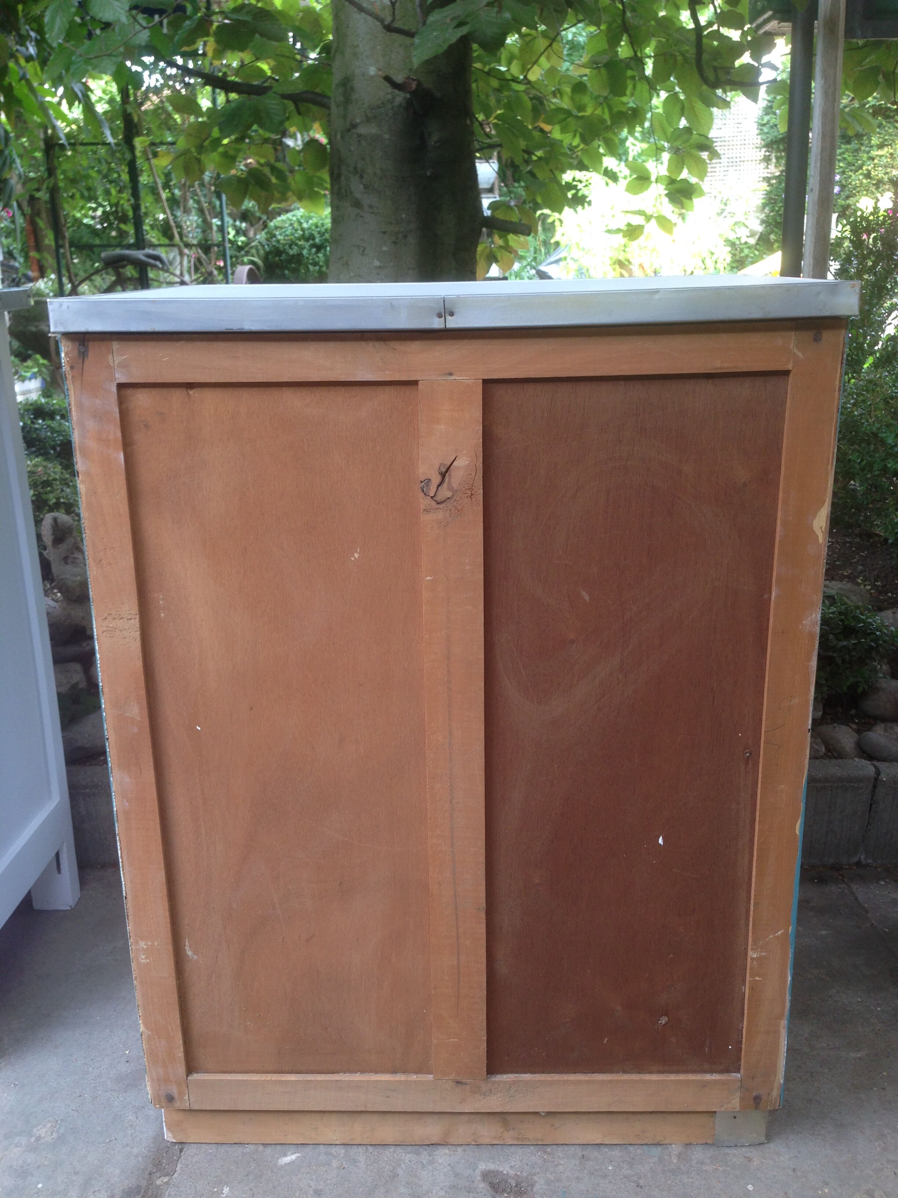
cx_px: 449
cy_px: 599
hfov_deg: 42.9
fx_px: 1141
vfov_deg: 55.4
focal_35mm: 33
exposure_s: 1/60
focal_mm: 4.12
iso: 50
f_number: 2.4
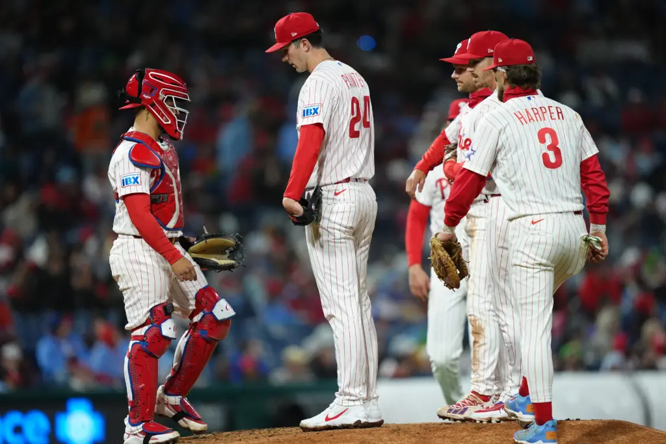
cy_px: 222
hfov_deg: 5.2
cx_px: 333
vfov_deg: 3.4
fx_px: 7401
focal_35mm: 400
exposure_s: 1/2000
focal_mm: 400
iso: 2000
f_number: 2.8
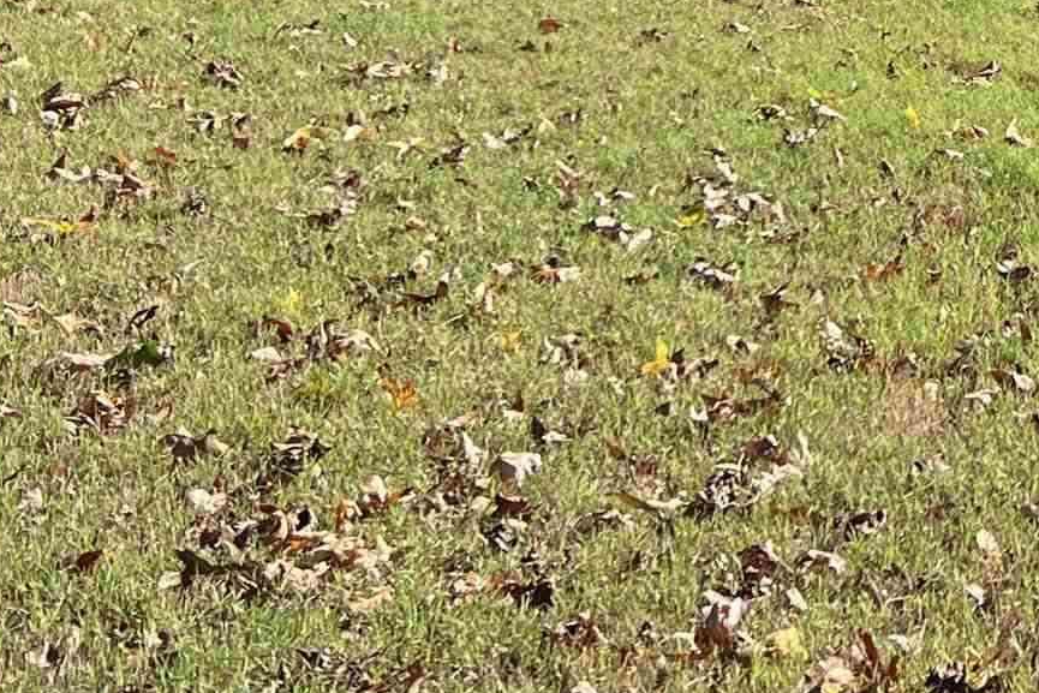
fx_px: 2771
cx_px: 1521
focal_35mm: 96
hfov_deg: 18.9
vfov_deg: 13.4
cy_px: -371
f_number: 1.5
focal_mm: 5.7
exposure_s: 1/1344
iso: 50
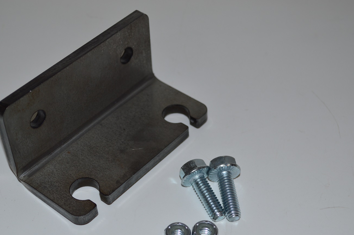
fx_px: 727
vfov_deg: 18.4
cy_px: 142
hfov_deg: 27.3
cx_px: 152
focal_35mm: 74
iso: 100
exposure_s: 1/200
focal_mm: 40
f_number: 5.3
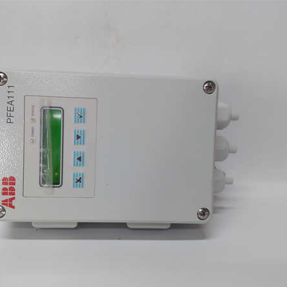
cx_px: 117
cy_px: 144
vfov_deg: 51.1
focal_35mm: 32
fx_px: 300
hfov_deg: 50.8
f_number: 2
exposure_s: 1/33
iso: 139
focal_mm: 3.79
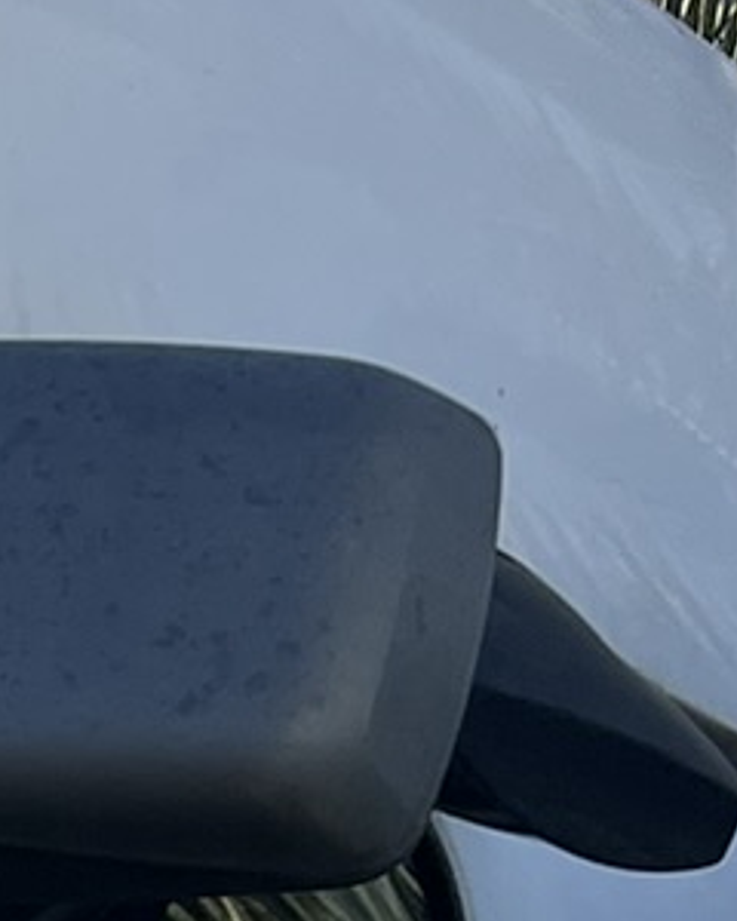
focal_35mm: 173
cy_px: 2174
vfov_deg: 9.9
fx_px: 4717
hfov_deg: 7.8
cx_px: -1443
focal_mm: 5.7
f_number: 1.5
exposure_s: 1/3356
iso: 50
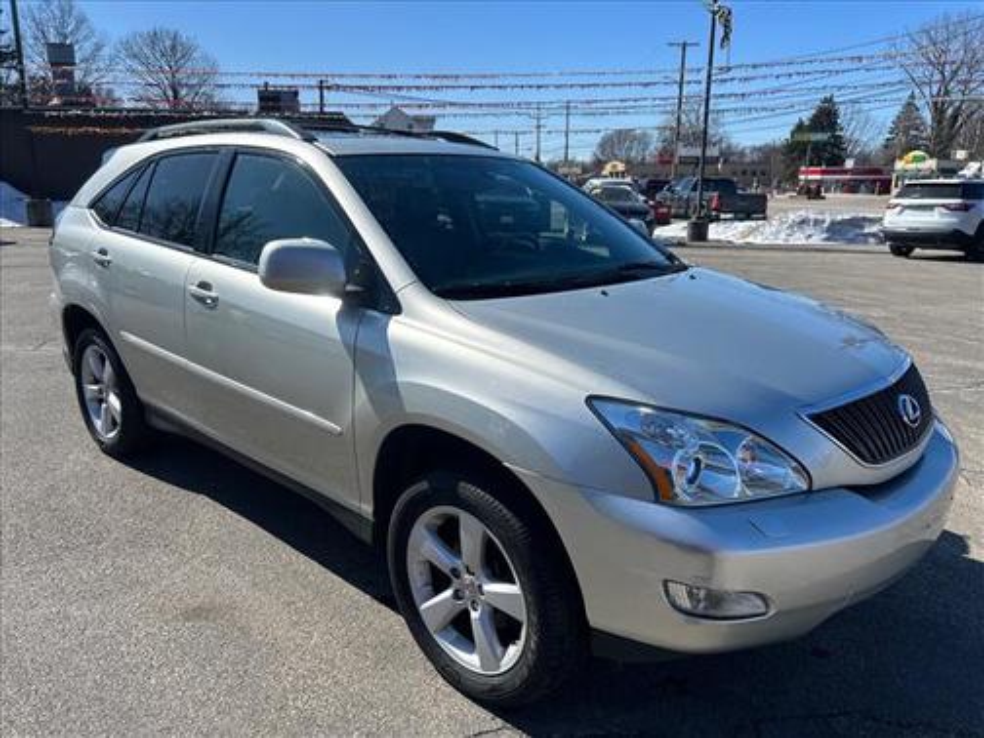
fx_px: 739
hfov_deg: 67.3
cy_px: 369
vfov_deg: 53.1
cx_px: 492
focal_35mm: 26
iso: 50
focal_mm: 5.7
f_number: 1.5
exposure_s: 1/5076
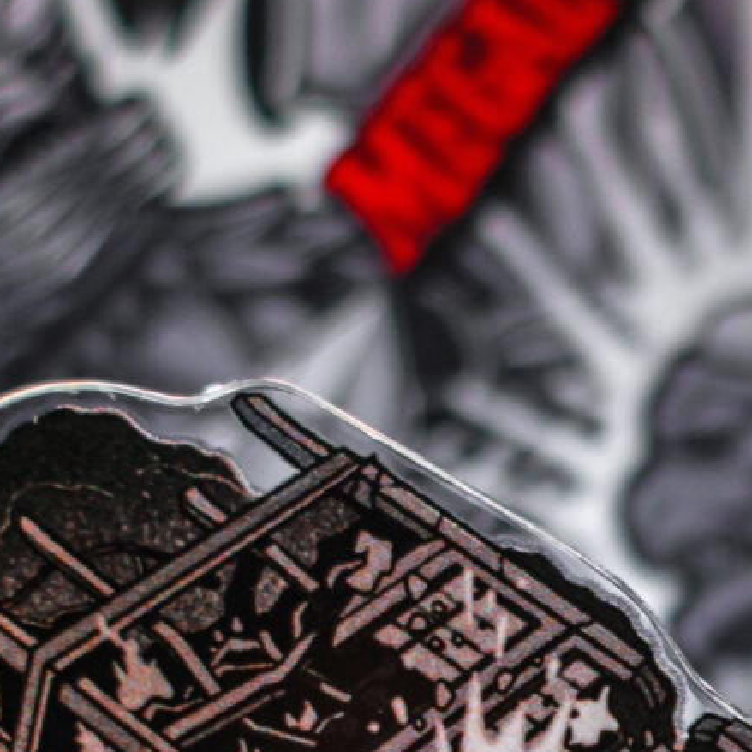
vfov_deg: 7.0
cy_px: 852
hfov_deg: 7.0
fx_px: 6095
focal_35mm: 248
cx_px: 716
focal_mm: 50
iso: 250
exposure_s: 1/100
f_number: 2
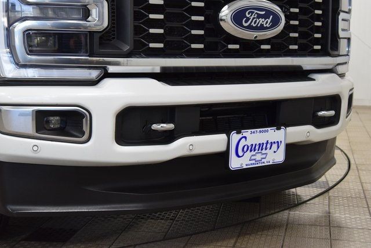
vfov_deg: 22.6
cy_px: 124
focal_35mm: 60
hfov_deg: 33.4
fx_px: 618
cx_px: 186
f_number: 6.3
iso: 1600
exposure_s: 1/60
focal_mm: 40
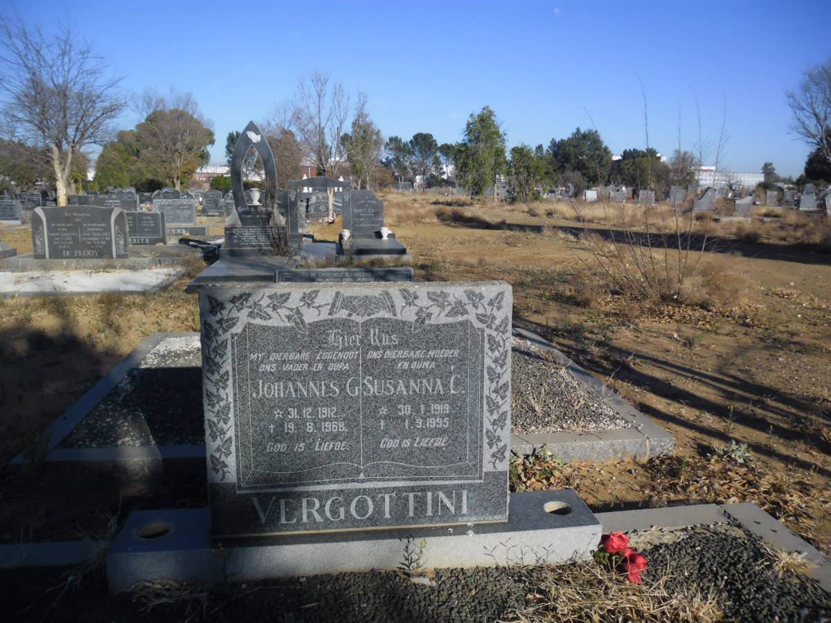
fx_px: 648
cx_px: 416
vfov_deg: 51.4
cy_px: 312
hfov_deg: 65.3
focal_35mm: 27
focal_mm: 4.9
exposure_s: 1/189
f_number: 9
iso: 80
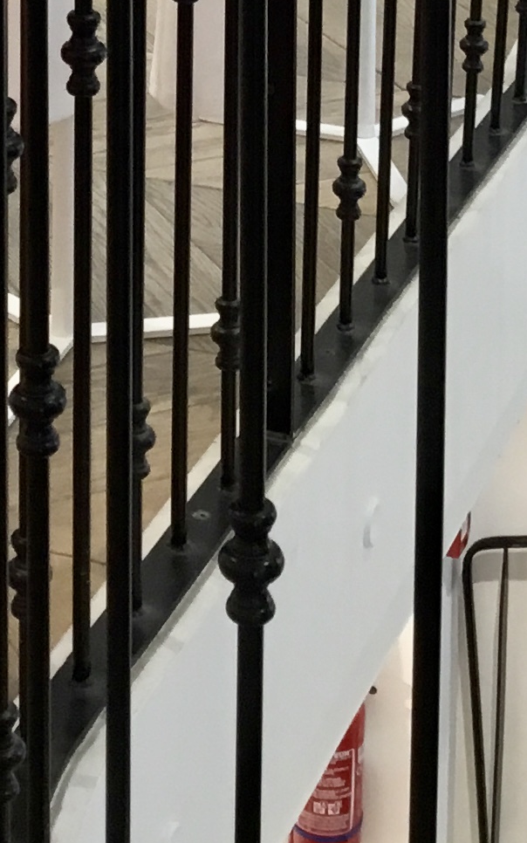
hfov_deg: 11.8
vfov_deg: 16.8
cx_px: 168
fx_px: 2550
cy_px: -480
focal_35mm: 111
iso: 64
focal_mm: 3.3
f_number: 2.4
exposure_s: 1/33
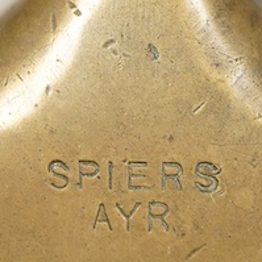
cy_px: 122
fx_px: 1481
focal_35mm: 173
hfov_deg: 10.1
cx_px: 117
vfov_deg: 10.1
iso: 1250
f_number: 3.5
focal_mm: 30
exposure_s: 1/125
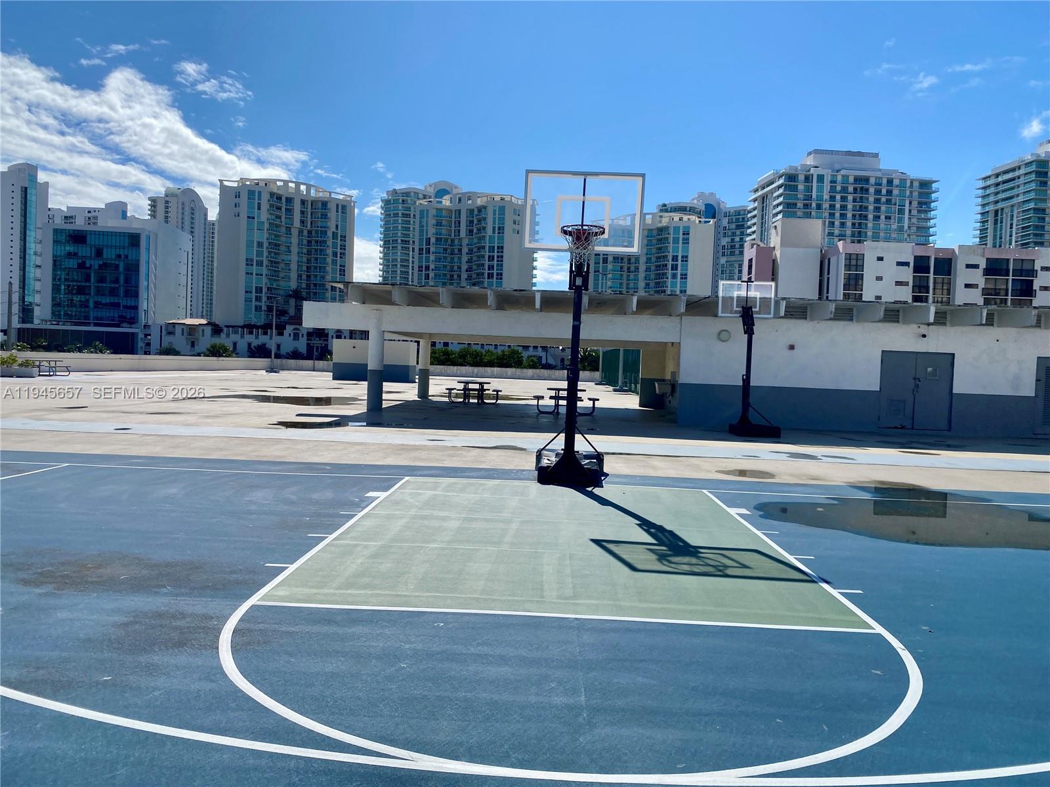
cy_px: 394
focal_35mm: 26
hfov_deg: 67.3
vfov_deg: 53.1
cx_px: 525
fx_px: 789
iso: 32
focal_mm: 4.25
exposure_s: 1/6410
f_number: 1.8
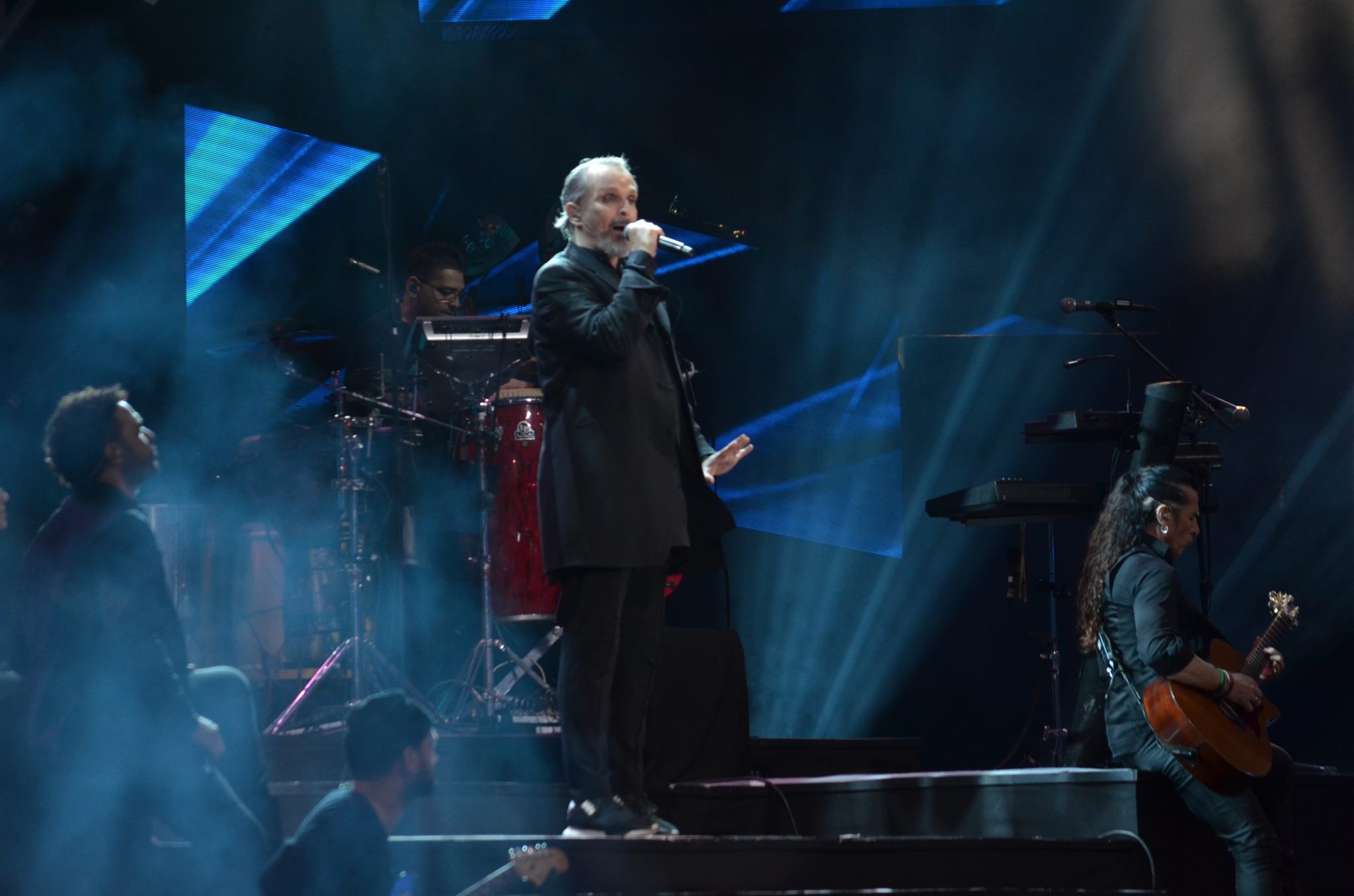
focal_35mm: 248
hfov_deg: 8.3
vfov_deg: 5.5
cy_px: 448
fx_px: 9288
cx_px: 677
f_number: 5.3
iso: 1000
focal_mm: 165
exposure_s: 1/160
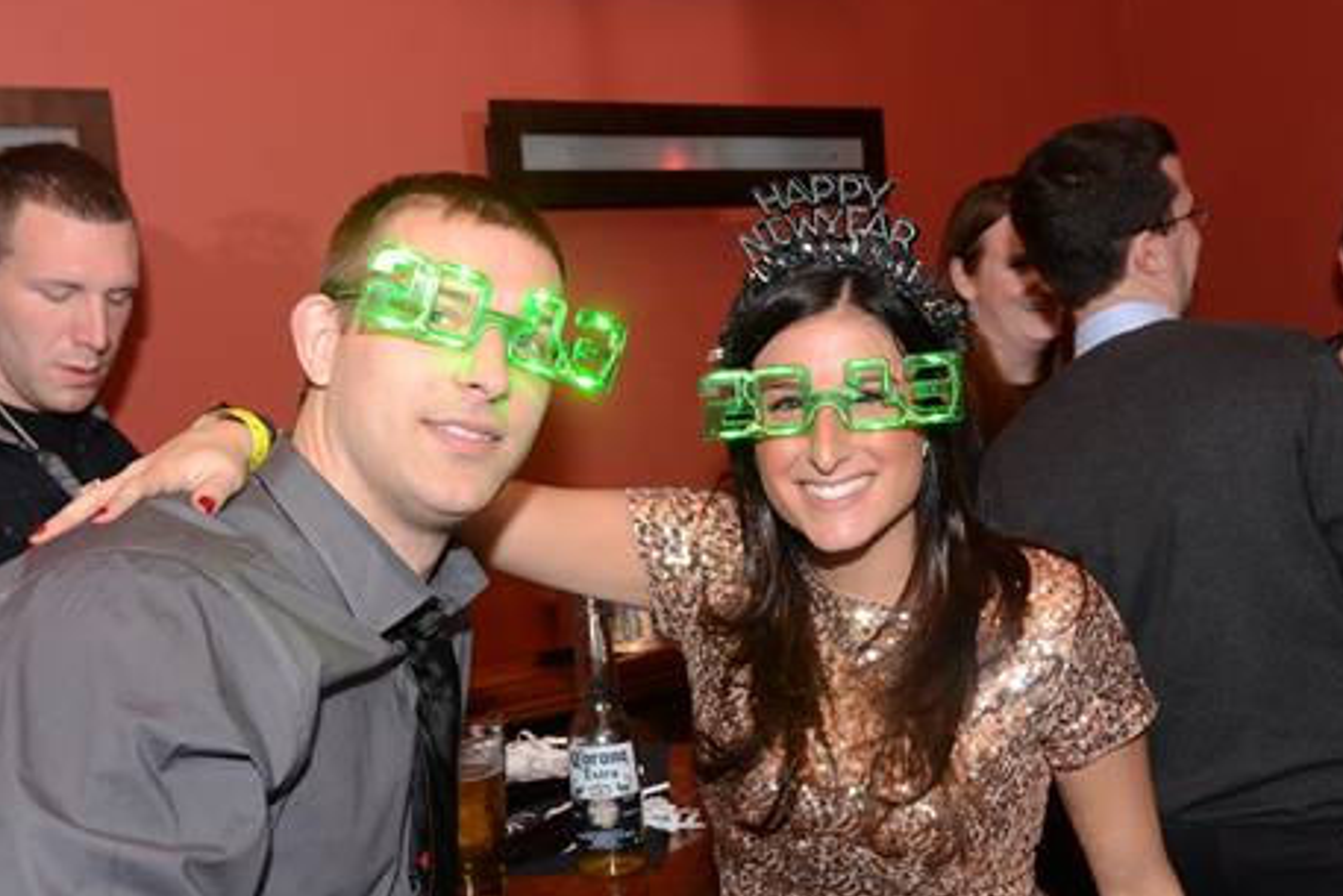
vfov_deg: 27.7
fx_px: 1814
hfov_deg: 40.6
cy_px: 517
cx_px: 705
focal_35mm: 49
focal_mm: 27
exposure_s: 1/15
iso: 1250
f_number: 4.5
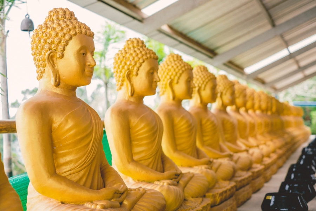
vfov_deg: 25.5
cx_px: 158
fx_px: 465
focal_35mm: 53
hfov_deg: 37.5
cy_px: 106
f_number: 2.5
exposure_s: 1/180
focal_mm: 35
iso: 200
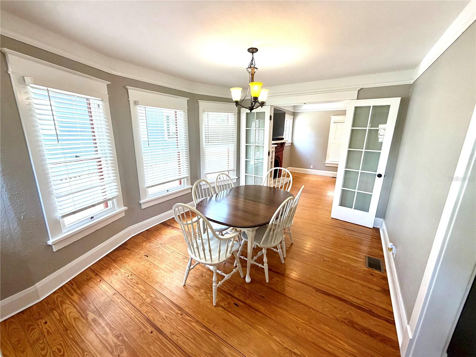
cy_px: 178
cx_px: 238
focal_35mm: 14
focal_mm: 2.22
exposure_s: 1/120
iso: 160
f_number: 2.2
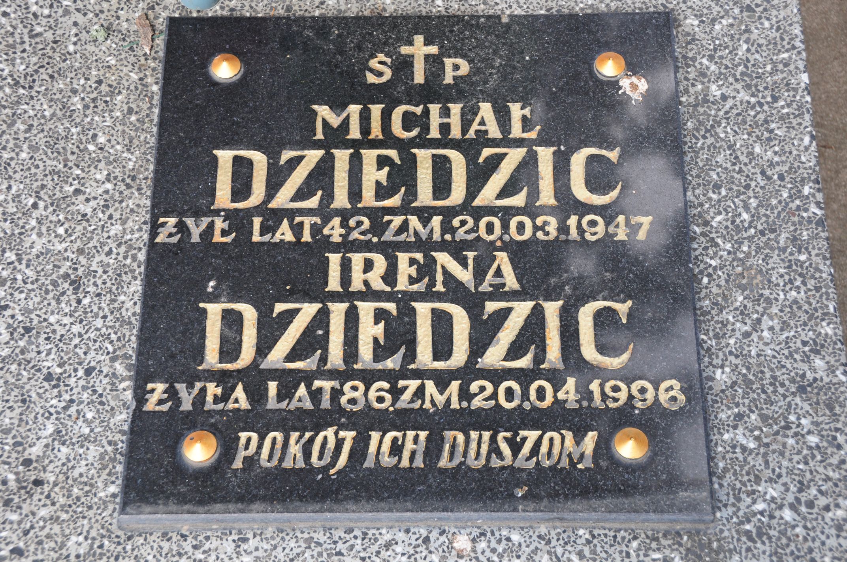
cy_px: 281
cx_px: 424
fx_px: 1551
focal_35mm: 66
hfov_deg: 30.5
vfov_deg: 20.6
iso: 200
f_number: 7.1
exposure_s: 1/125
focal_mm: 44
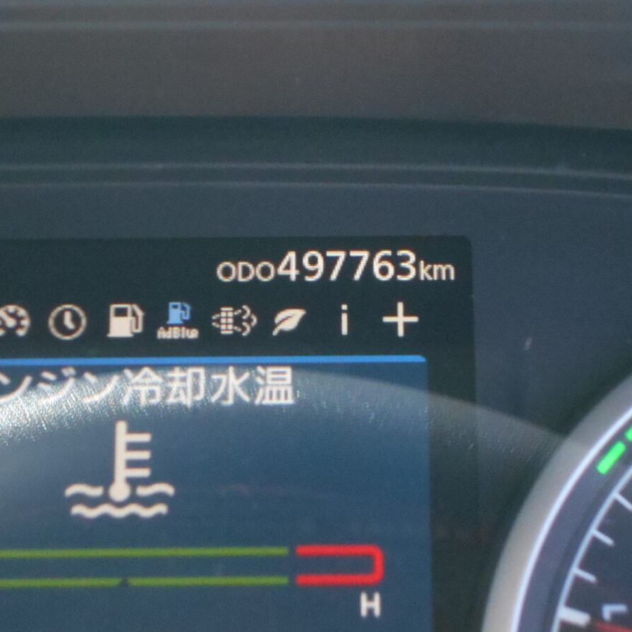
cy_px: 276
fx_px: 2169
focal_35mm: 105
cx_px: 342
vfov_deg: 16.6
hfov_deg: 16.6
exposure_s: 1/160
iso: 800
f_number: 5.8
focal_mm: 13.5
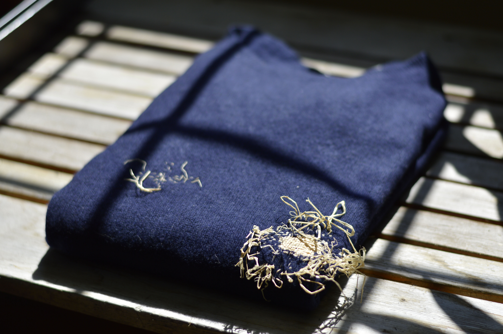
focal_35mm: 75
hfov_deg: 27.0
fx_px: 1047
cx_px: 252
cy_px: 167
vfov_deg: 18.1
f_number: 1.8
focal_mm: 50
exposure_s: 1/2500
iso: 100
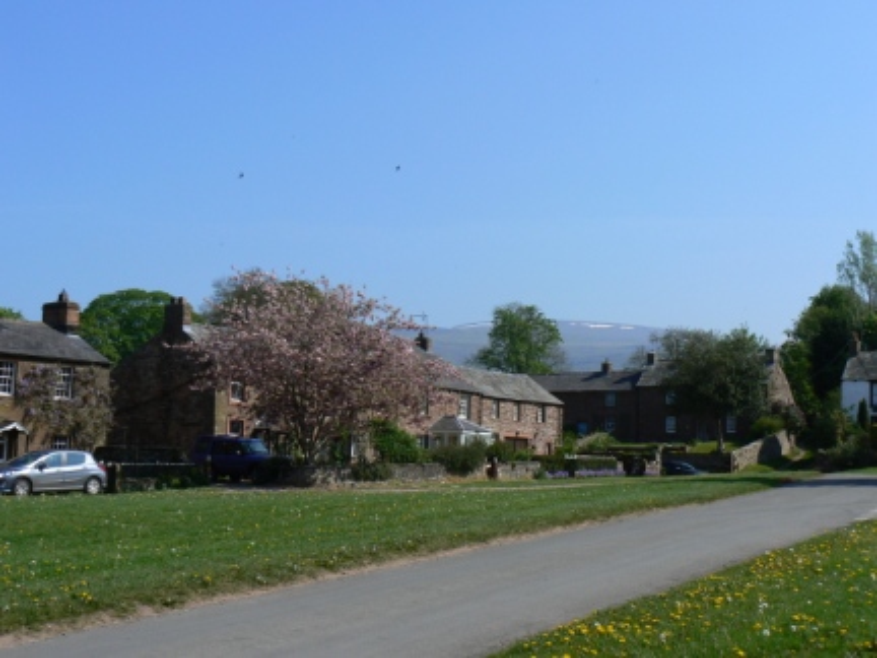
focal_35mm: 54
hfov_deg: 35.5
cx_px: 438
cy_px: 329
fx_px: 1368
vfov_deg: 27.0
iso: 80
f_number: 7.1
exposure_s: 1/400
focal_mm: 9.1
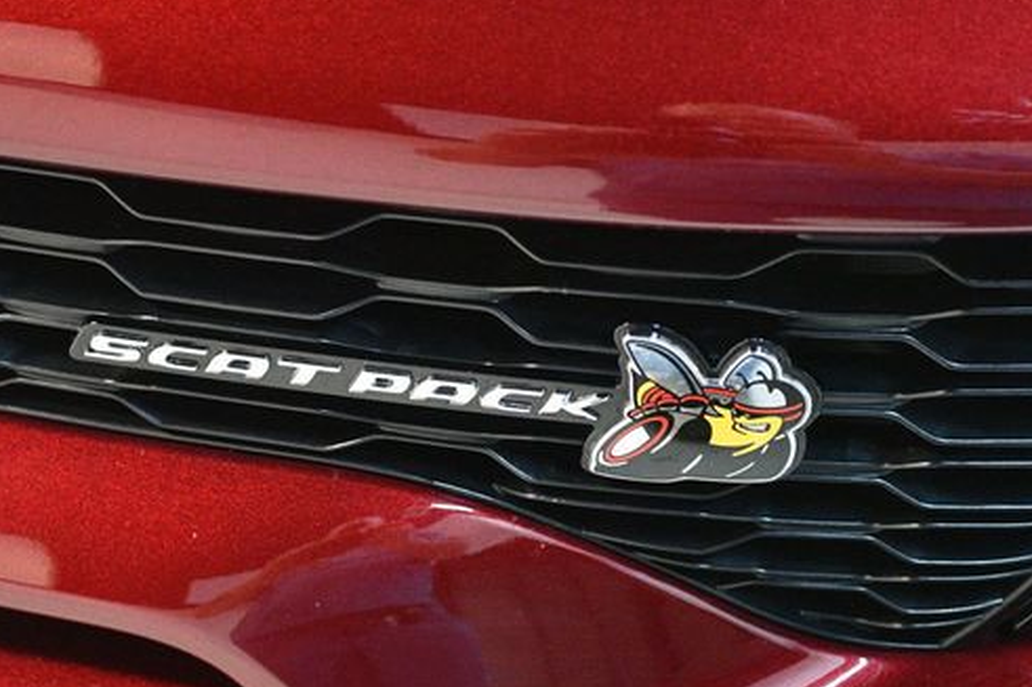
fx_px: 2579
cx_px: 448
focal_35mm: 90
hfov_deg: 22.6
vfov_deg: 15.2
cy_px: 433
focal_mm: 46
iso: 6400
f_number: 5.3
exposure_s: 1/60
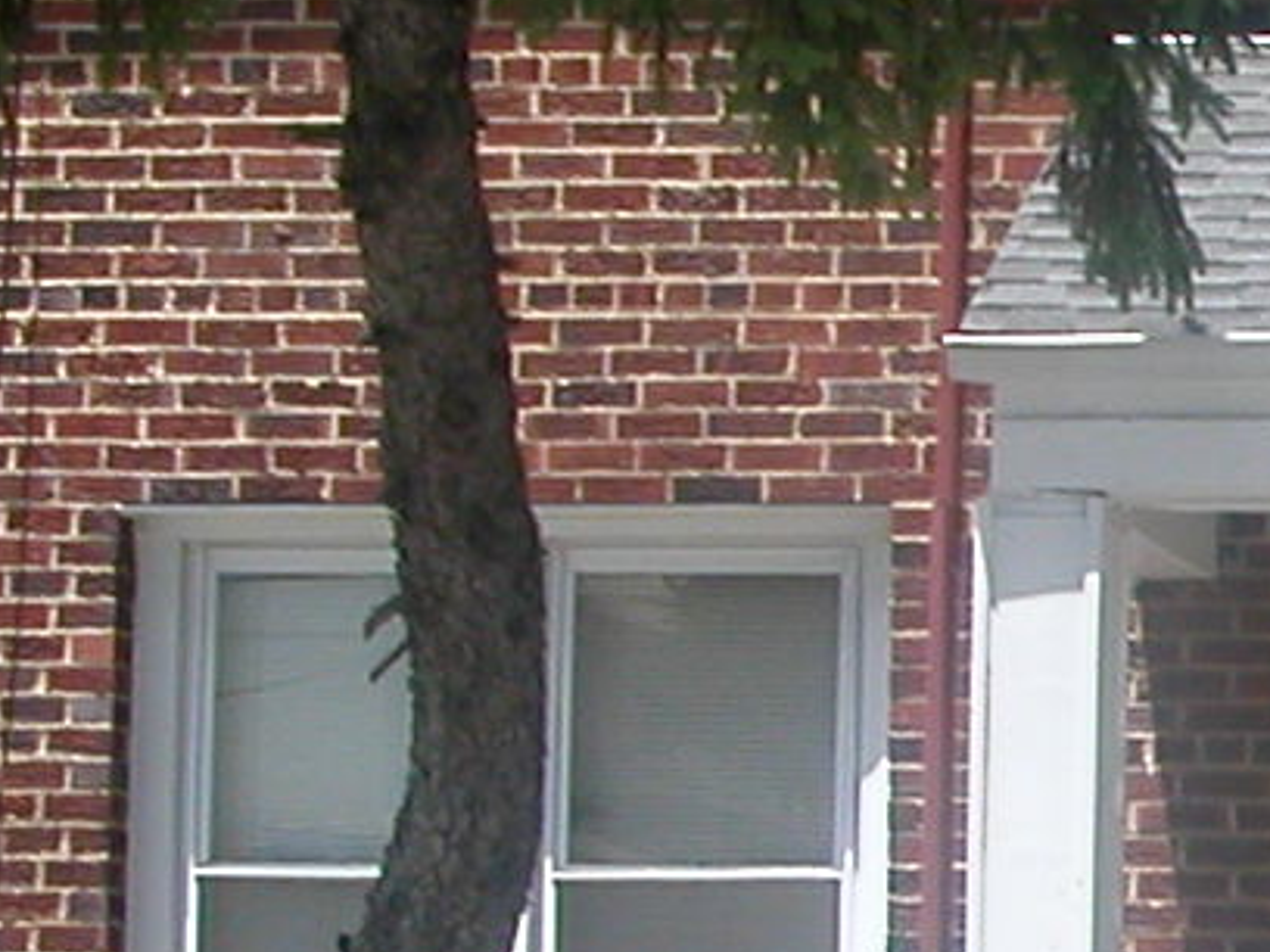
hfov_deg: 12.2
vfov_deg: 10.1
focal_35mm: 145
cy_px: 996
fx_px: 5320
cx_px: 2431
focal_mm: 5.6
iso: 100
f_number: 4.5
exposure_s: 1/301
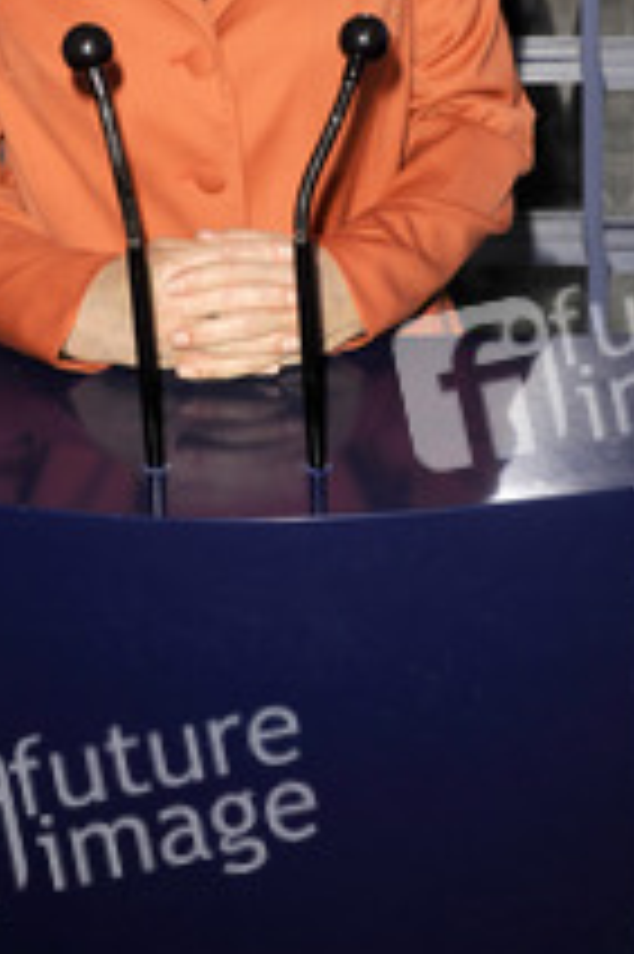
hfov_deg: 16.4
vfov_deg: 24.0
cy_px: 140
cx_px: 216
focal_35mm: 83
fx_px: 2196
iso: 800
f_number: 5.6
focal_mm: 44
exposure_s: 1/160
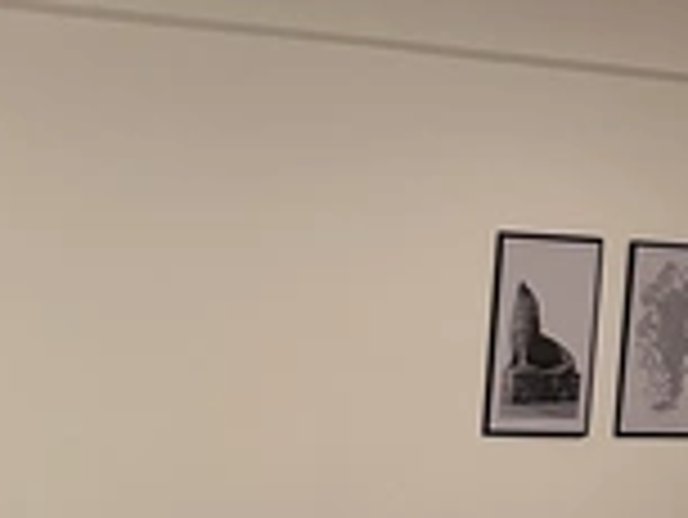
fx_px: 1372
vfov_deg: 20.3
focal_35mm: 69
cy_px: 577
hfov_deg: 24.7
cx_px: -189
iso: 200
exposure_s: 1/100
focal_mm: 6.86
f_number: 1.78
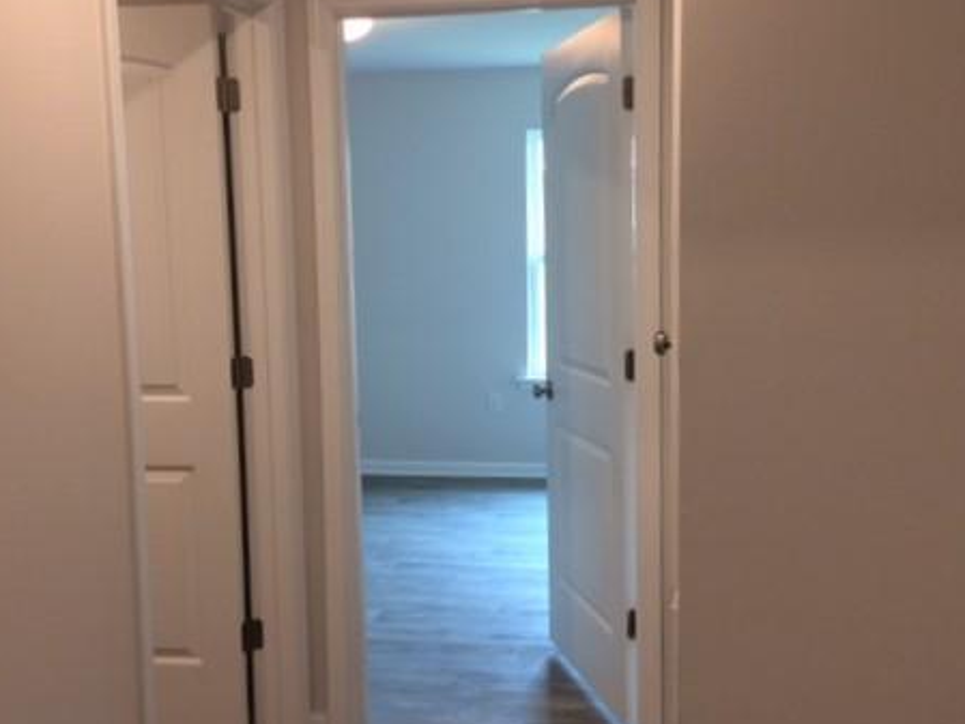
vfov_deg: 36.0
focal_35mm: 40
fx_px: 1115
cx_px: 504
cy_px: 377
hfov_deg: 46.8
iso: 50
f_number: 2.2
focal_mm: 4.15
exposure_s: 1/30
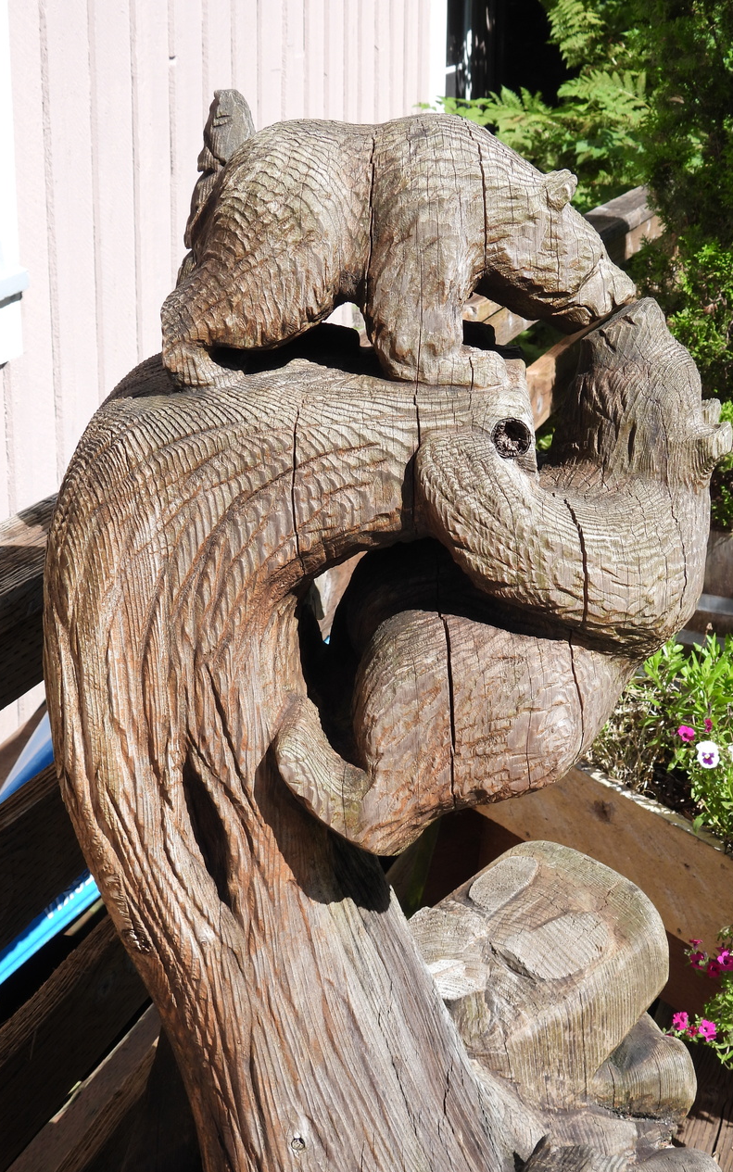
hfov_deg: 22.0
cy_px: 586
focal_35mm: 59
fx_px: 1885
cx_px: 403
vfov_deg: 34.5
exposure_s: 1/640
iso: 100
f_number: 3.5
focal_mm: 9.8
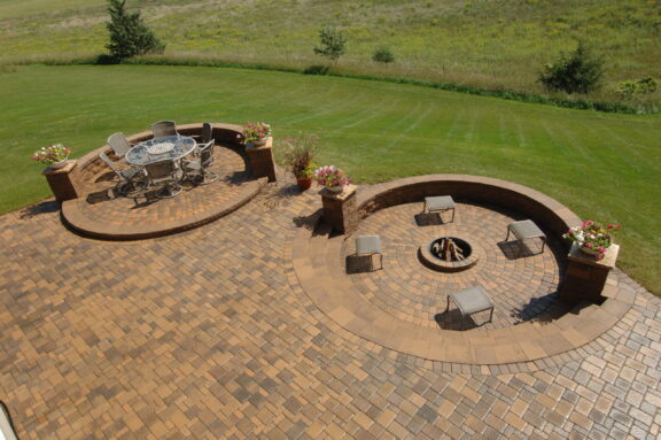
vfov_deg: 53.1
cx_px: 330
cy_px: 220
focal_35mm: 24
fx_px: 440
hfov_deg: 73.8
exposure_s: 1/100
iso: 160
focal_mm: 16
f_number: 8
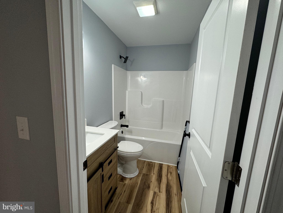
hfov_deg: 102.1
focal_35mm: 14
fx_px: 114
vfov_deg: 85.7
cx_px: 142
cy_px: 106
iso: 125
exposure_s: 1/120
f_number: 2.2
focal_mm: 2.22
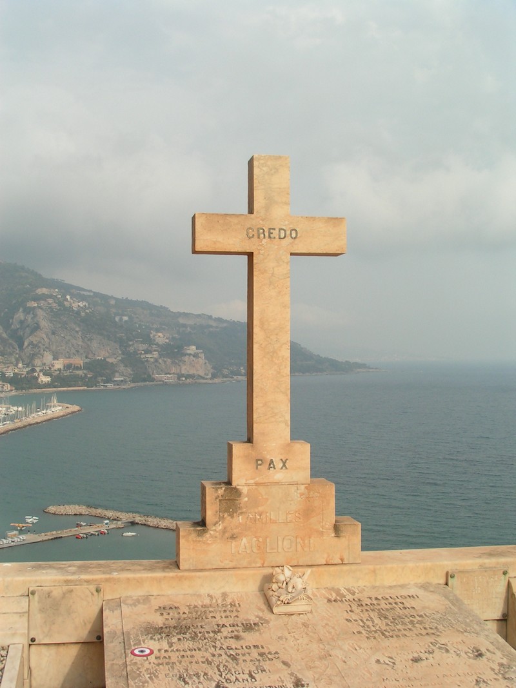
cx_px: 258
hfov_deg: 30.9
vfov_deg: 40.4
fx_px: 934
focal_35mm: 47
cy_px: 344
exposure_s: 1/320
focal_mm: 7.3
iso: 50
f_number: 5.6
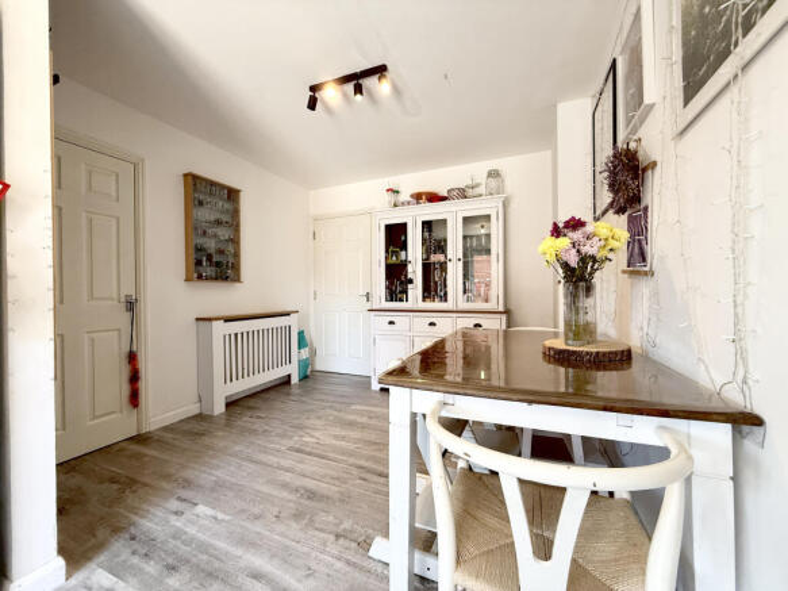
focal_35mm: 14
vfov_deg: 85.7
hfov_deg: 102.1
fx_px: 319
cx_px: 394
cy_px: 296
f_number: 2.2
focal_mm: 2.22
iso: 250
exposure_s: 1/100
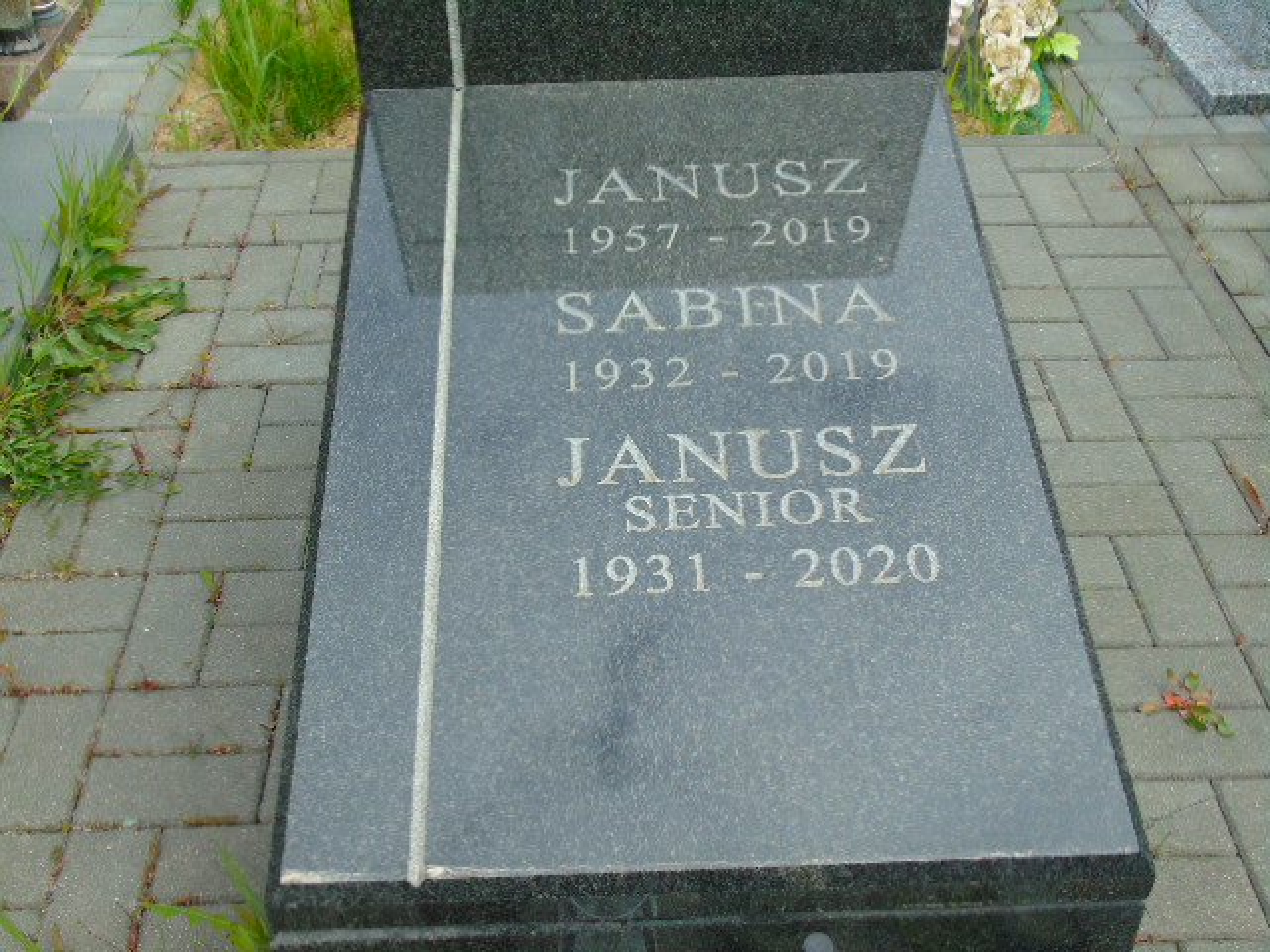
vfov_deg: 36.0
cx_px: 635
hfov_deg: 46.8
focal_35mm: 40
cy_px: 476
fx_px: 1468
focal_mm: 7.1
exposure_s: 1/320
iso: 80
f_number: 3.9
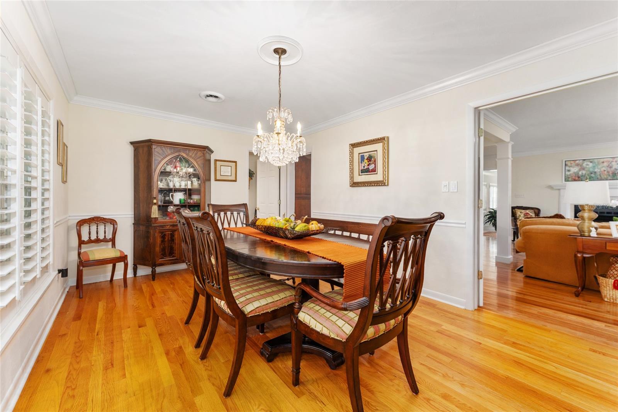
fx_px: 240
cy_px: 206
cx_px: 309
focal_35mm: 14
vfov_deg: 81.2
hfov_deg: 104.3
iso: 500
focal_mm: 14
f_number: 7.1
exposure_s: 1/2.5
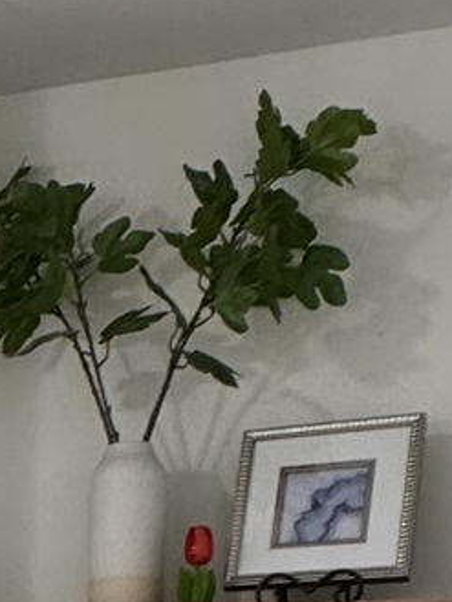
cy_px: 941
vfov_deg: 17.7
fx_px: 1705
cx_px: -287
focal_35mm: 98
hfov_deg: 13.9
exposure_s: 1/60
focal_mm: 2.22
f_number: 2.2
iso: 320
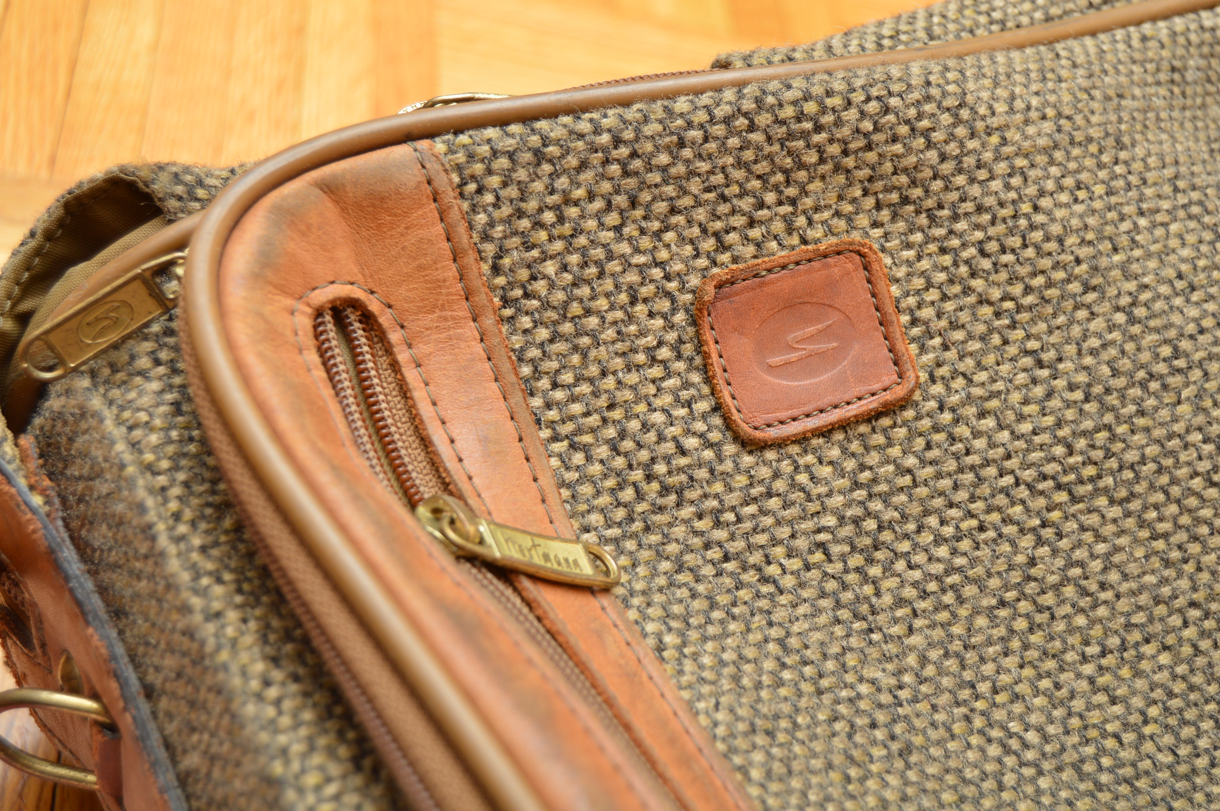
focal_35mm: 60
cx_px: 610
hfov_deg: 33.4
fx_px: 2032
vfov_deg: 22.6
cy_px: 406
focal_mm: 40
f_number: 5
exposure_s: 1/160
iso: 200
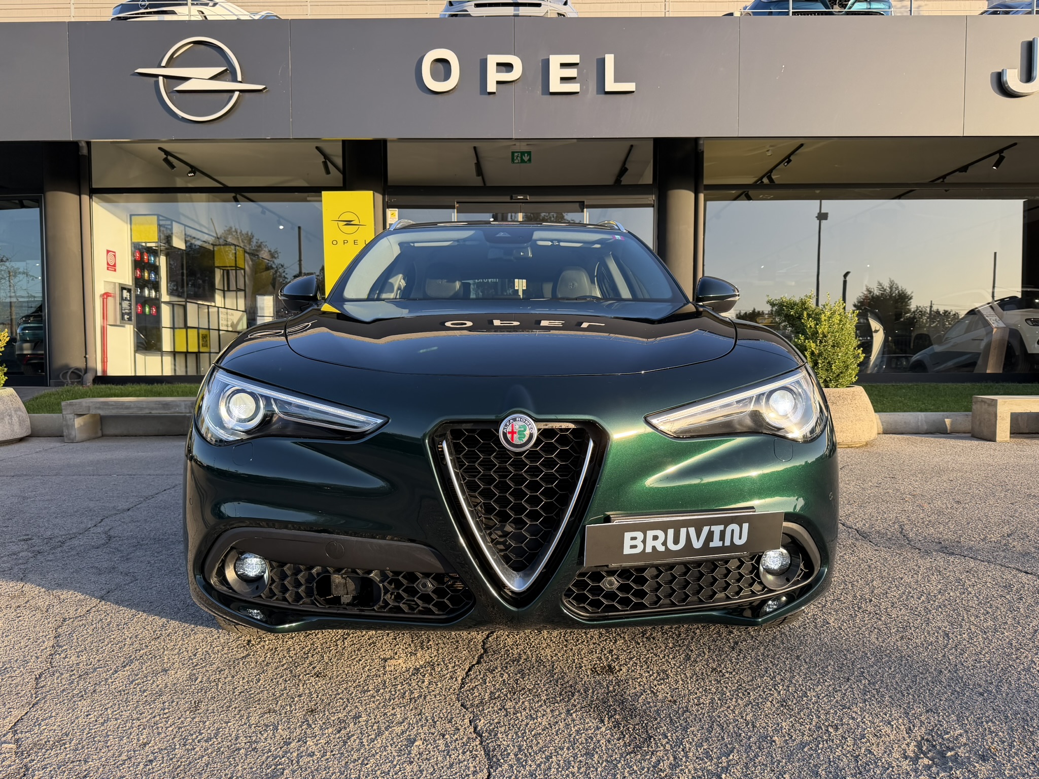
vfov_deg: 56.8
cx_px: 520
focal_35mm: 24
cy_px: 390
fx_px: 720
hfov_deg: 71.6
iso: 100
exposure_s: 1/735
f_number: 1.78
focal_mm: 6.76
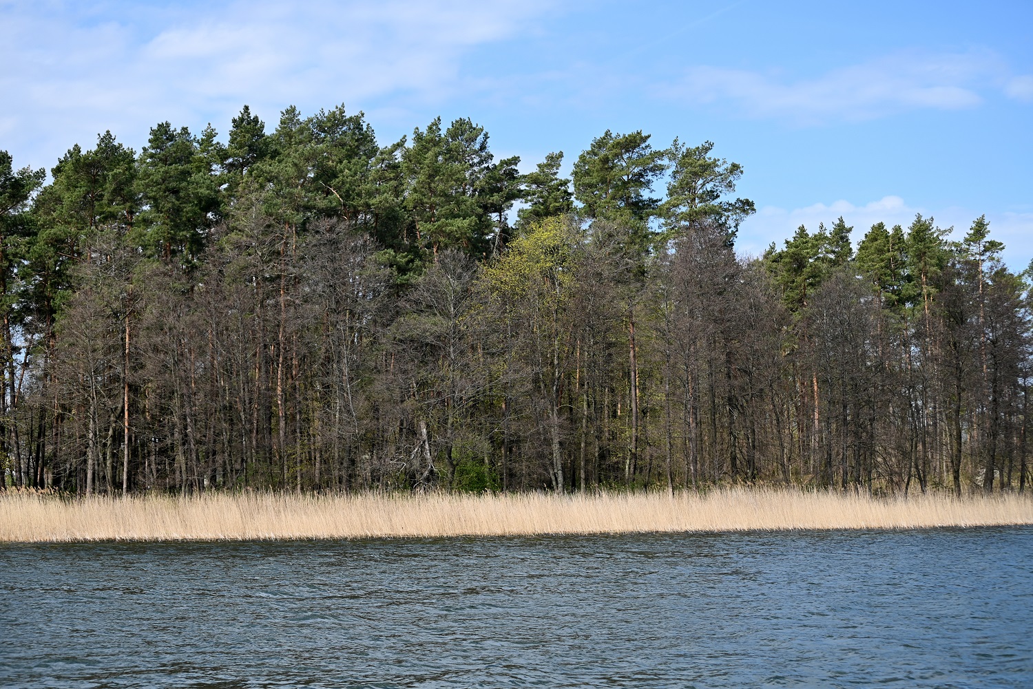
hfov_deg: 27.0
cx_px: 516
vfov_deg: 18.2
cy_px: 344
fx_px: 2153
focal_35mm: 75
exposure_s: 1/500
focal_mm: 75
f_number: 5.6
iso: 110
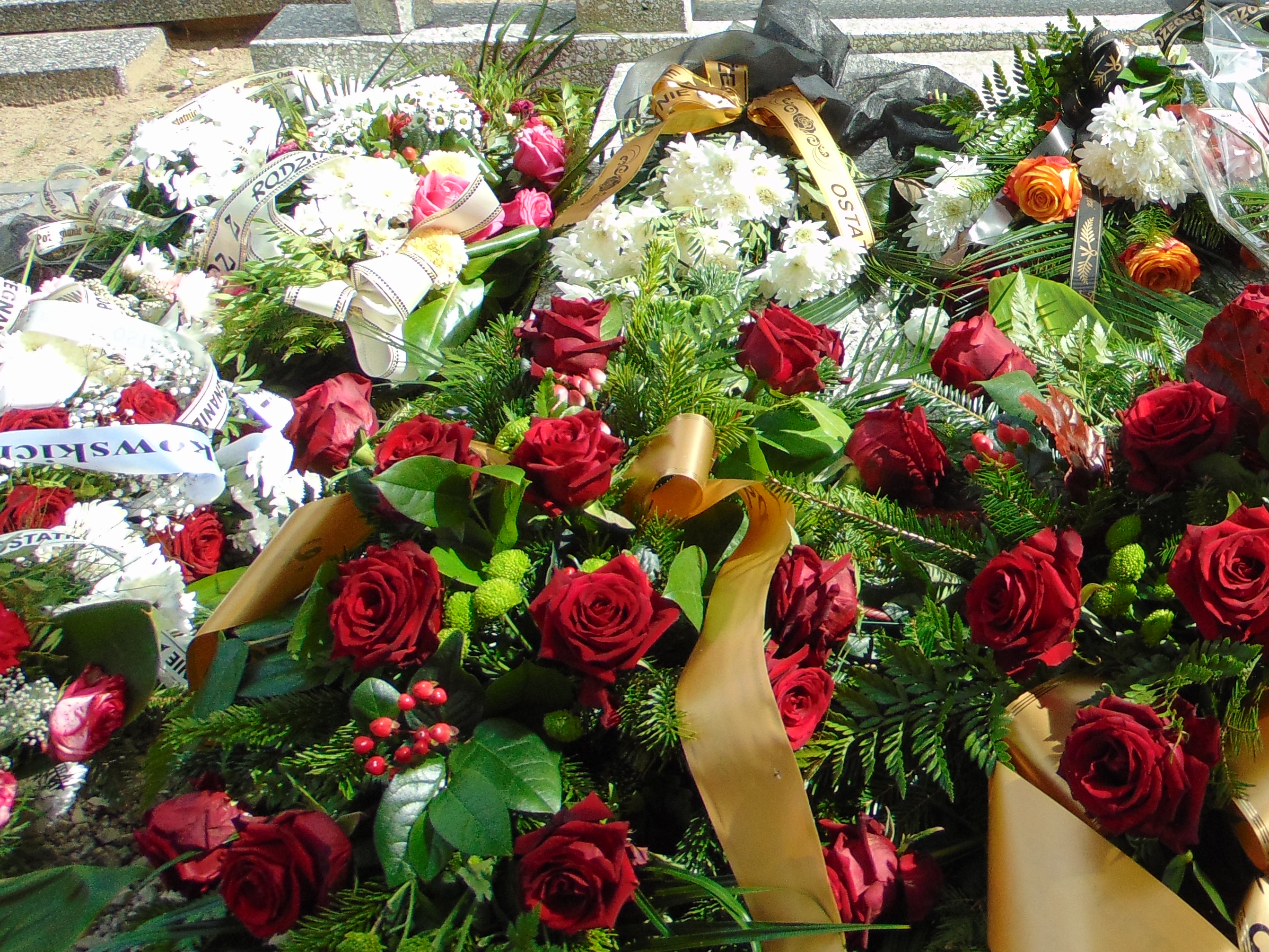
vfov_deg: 29.9
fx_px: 1760
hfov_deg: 37.8
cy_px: 256
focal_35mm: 48
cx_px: 1067
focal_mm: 4.5
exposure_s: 1/800
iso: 80
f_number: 3
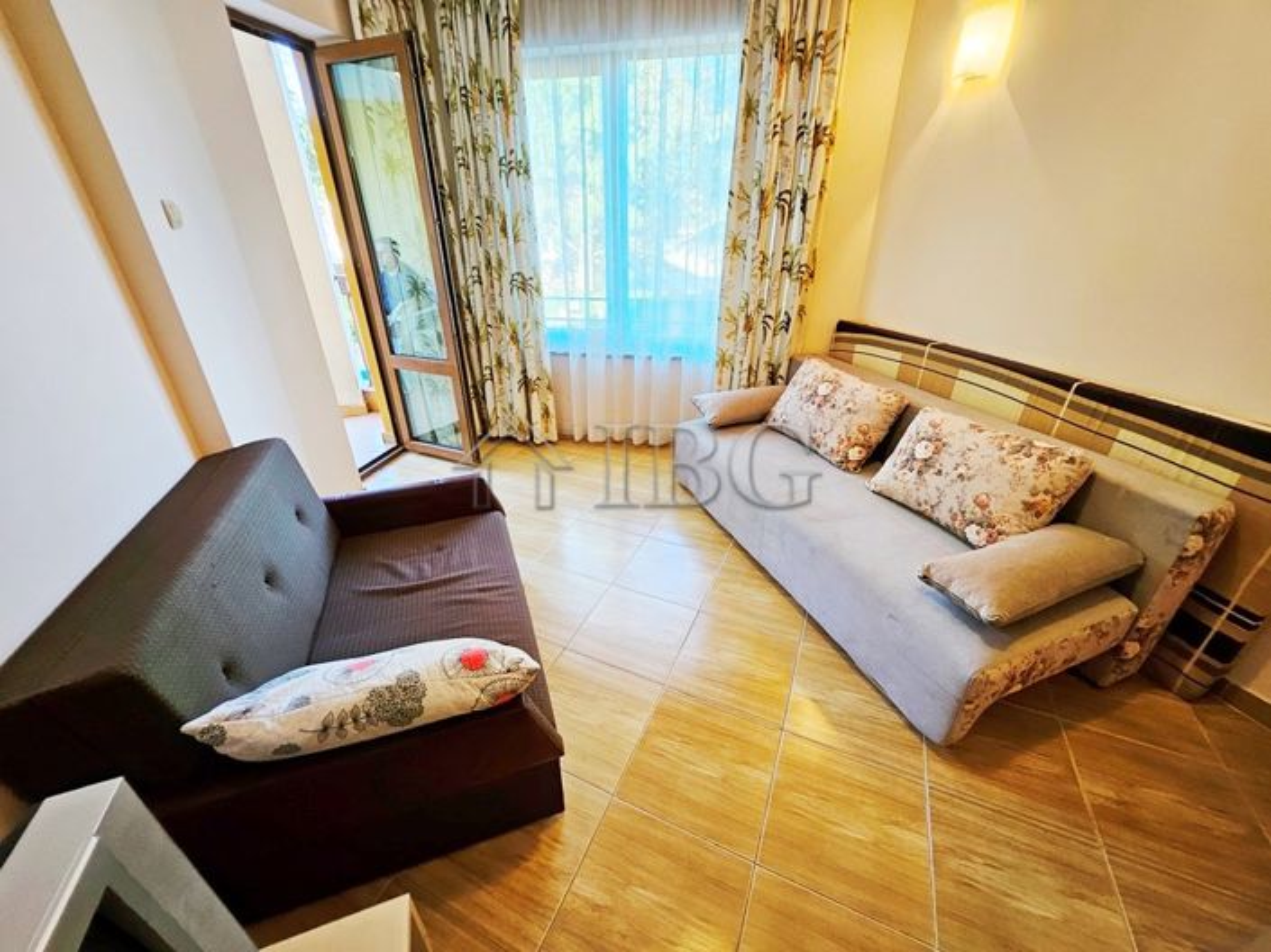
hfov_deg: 106.2
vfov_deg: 89.9
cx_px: 636
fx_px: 477
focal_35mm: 13
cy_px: 476
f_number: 2.2
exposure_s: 1/50
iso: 160
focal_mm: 1.7
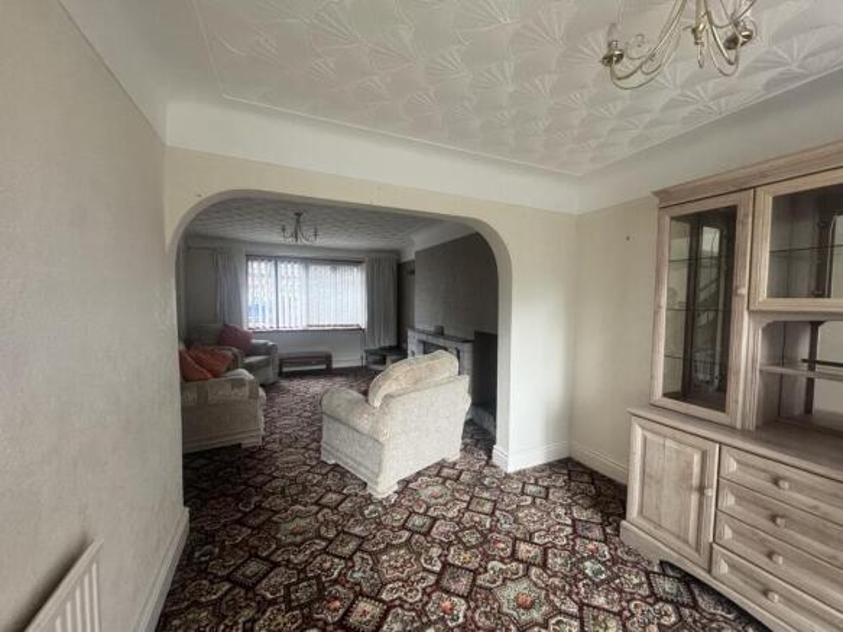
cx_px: 422
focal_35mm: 14
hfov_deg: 102.1
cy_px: 316
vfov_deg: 85.7
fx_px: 341
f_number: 2.2
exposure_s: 1/60
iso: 320
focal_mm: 2.22
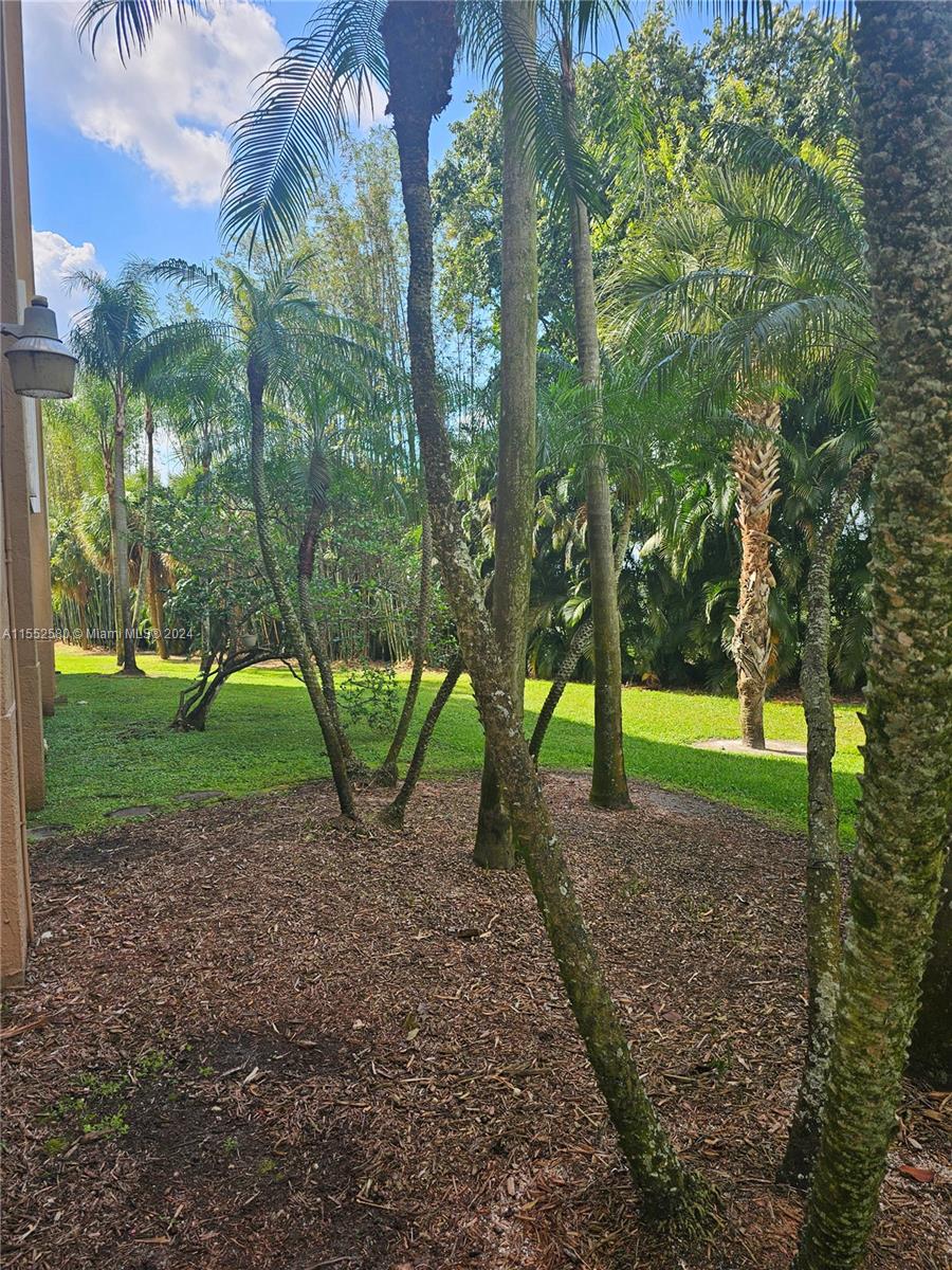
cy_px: 635
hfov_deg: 58.9
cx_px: 476
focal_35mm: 23
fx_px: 843
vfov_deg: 73.9
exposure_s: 1/238
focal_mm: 6.3
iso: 10
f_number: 1.7
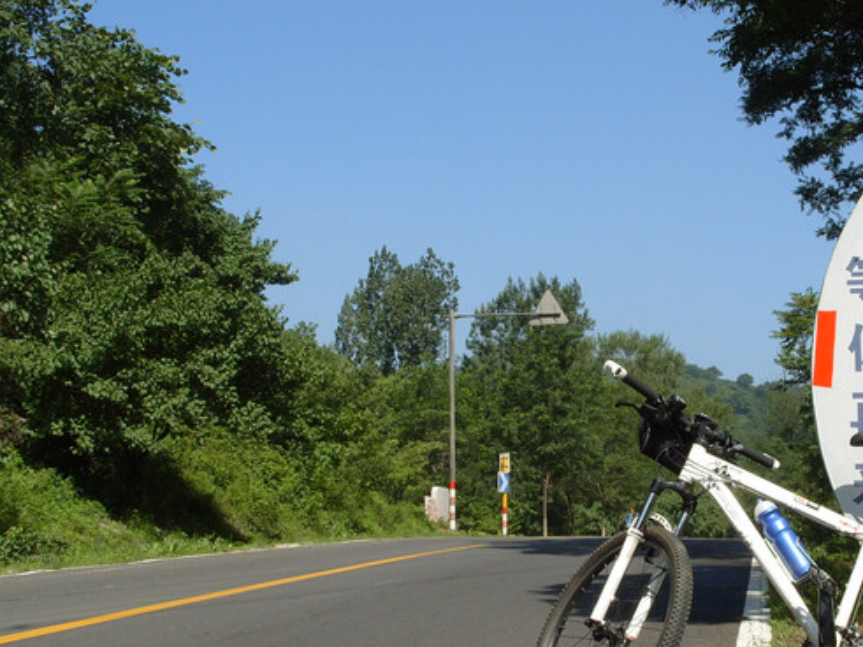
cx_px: 591
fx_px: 1421
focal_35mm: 57
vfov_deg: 25.6
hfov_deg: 33.4
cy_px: 389
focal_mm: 7.8
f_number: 6.3
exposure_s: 1/350
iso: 80
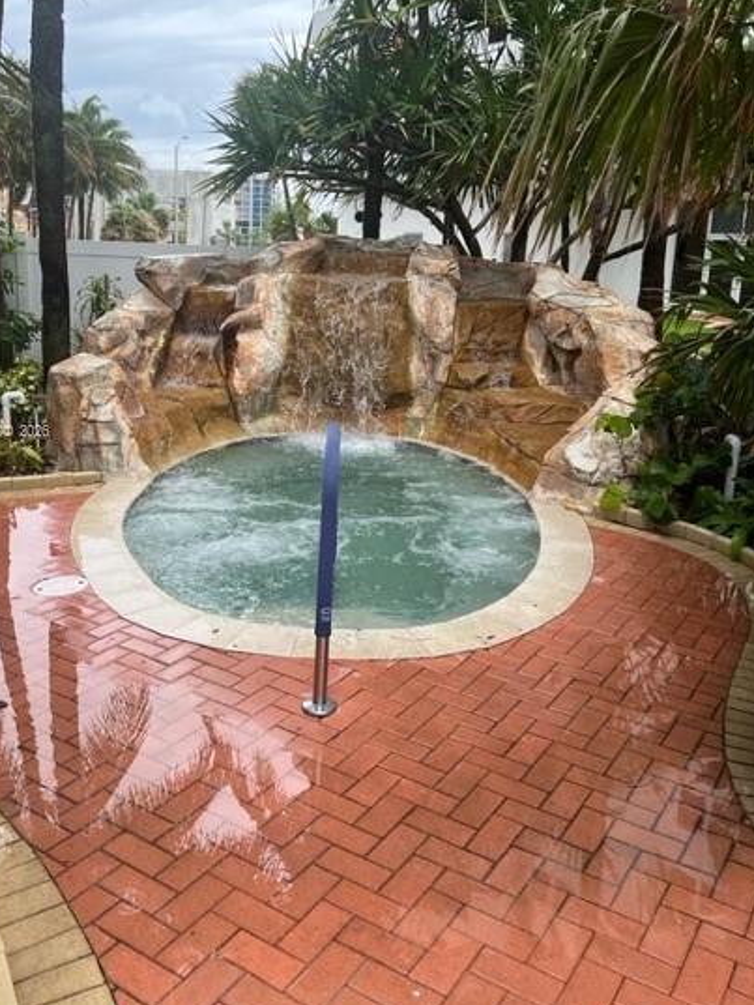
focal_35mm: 31
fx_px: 900
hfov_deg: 45.3
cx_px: 312
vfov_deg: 58.1
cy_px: 432
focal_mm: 5.7
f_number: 1.5
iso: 50
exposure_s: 1/1135
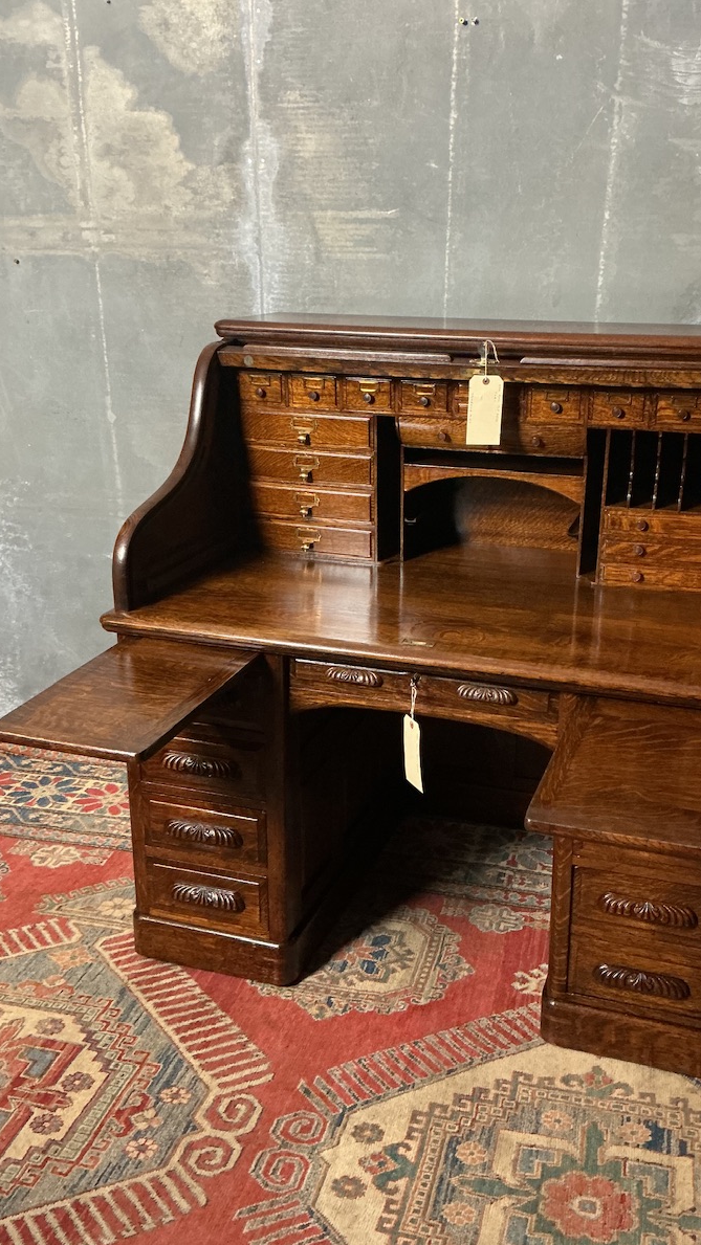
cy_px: 635
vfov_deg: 58.0
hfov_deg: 34.6
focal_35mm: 34
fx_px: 1123
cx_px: 415
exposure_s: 1/25
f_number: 1.8
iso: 250
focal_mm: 3
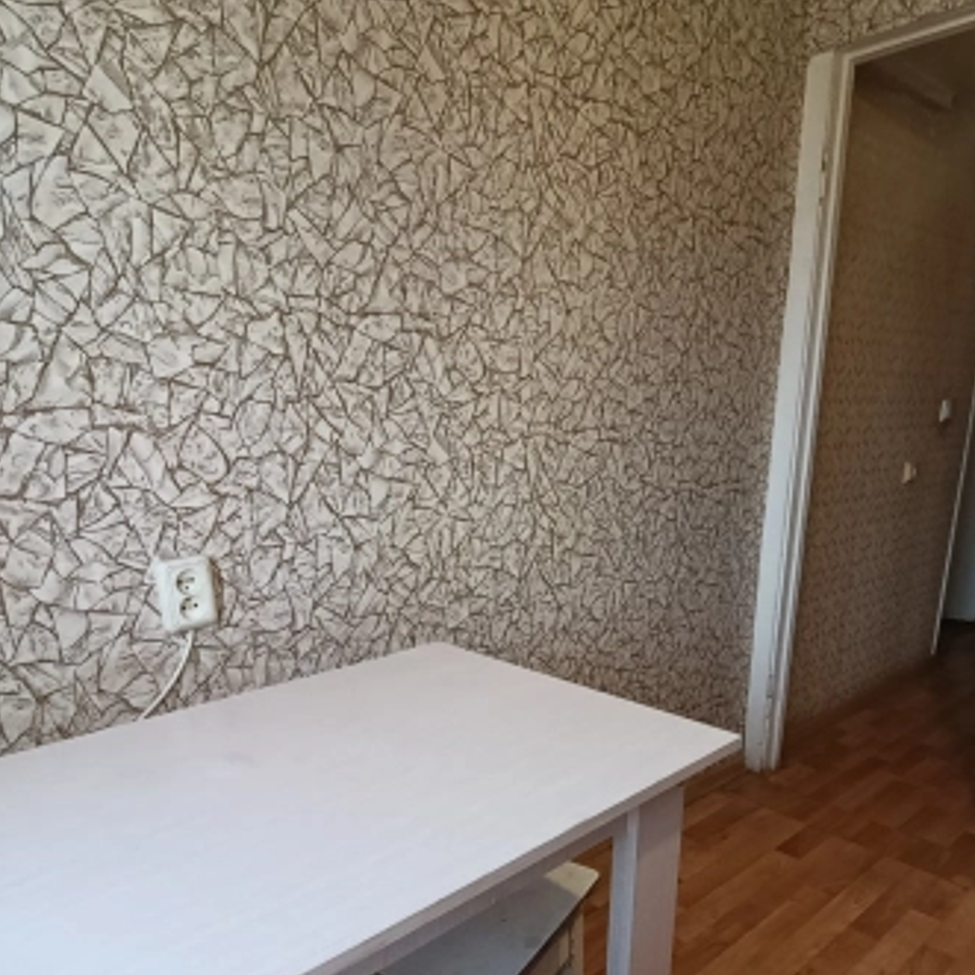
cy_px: 633
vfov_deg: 61.7
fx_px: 797
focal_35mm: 25
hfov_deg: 62.9
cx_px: 513
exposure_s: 1/50
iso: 242
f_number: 2.2
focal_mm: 1.65
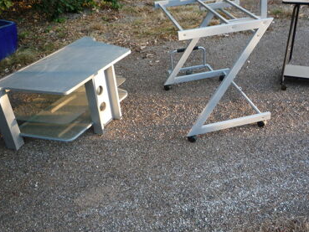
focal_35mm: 39
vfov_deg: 36.8
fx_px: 348
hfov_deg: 47.4
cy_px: 103
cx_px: 193
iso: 100
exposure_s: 1/80
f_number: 3.3
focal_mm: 5.2
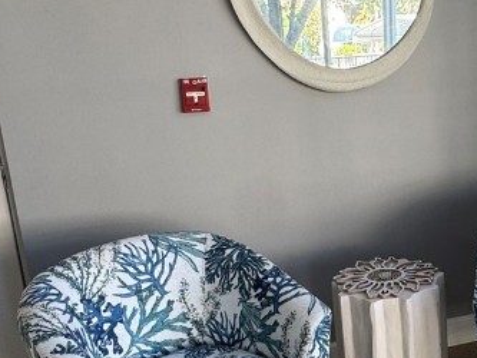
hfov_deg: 41.0
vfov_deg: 33.6
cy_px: 172
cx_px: 413
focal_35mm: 43
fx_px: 593
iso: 64
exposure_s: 1/99
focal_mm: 2.22
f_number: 2.2
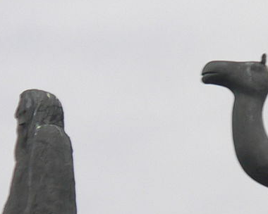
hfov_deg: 2.6
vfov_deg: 2.1
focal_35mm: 732
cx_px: 262
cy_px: 386
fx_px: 5806
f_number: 4
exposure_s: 1/200
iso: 80
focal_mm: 29.6
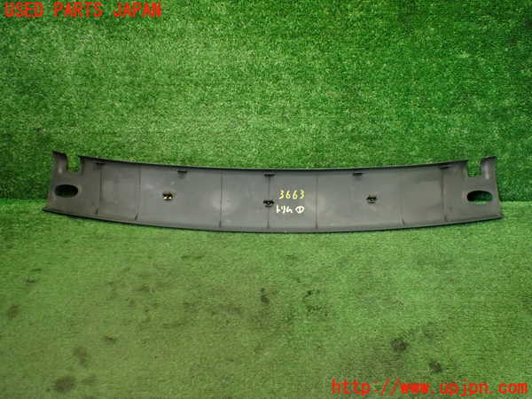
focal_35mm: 30
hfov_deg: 60.0
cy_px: 200
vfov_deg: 46.8
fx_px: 461
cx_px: 266
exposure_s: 1/125
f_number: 2.3
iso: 640
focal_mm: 5.4
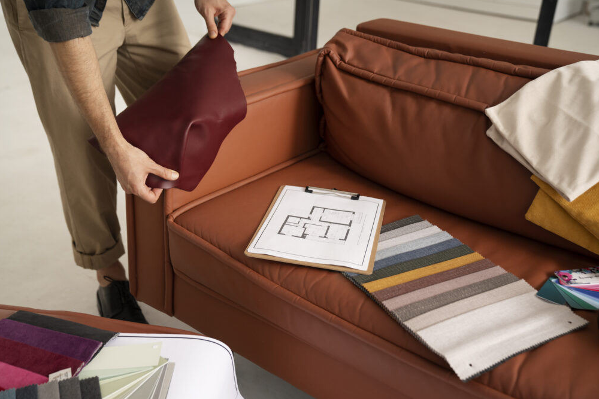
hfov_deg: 45.4
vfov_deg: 31.2
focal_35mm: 43
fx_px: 716
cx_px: 305
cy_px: 196
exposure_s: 1/160
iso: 400
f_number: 3.5
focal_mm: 42
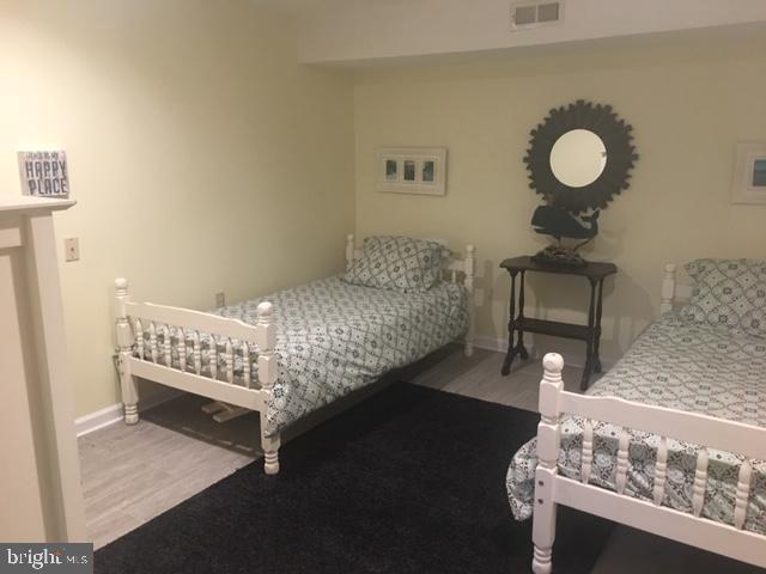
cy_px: 287
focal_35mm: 29
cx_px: 383
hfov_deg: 61.7
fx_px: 642
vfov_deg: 48.2
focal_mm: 4.15
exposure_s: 1/10
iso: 80
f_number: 2.2
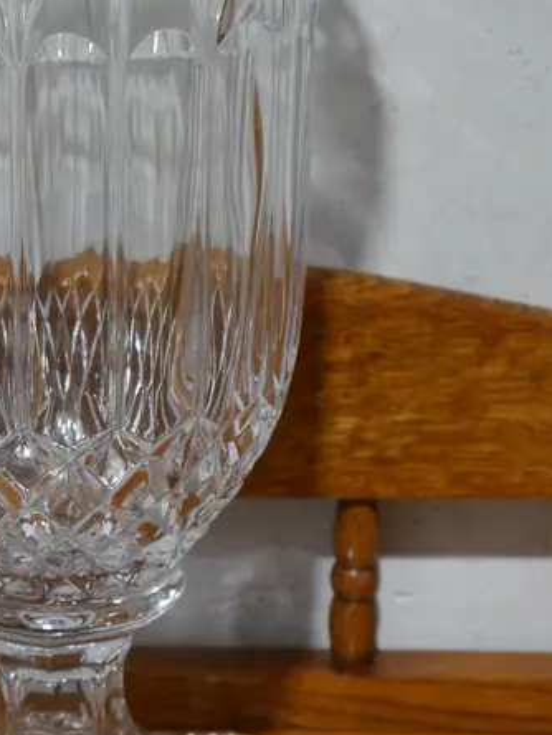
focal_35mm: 92
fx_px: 1955
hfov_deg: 15.9
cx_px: 44
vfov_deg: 21.3
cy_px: 383
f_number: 4.4
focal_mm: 20
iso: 320
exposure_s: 1/60
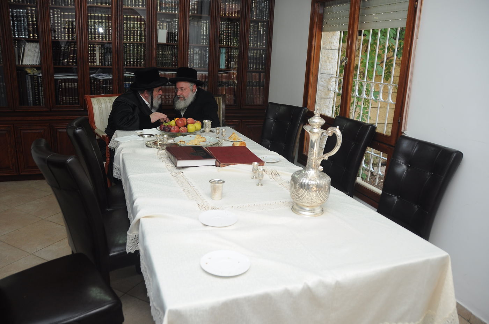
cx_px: 244
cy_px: 162
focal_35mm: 27
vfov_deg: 47.8
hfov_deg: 67.5
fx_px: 366
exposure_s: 1/200
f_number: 3.5
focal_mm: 18
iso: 320
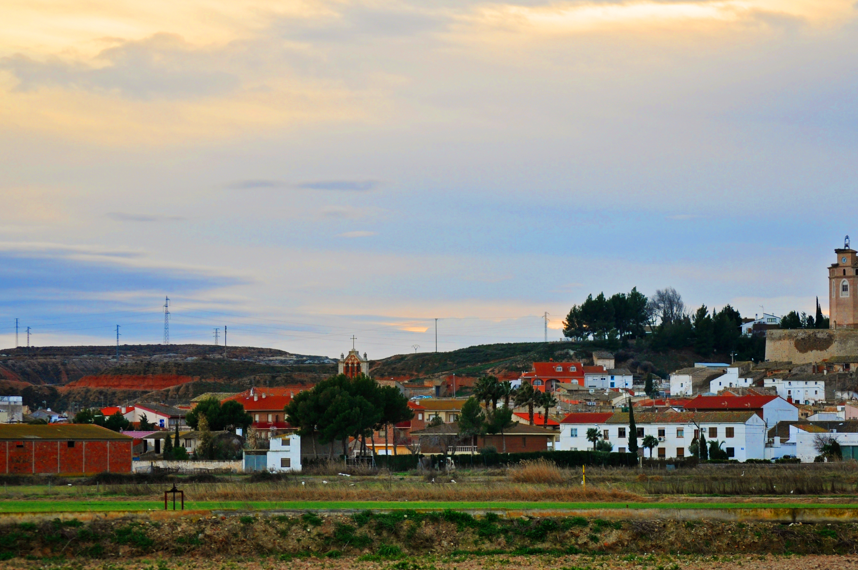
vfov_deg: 8.5
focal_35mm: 161
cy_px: 285
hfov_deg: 12.8
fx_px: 3826
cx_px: 509
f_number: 4.5
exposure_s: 1/125
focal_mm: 75
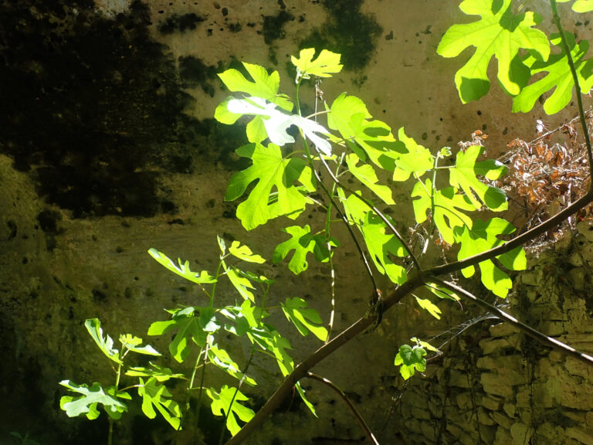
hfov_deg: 60.0
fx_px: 514
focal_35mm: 30
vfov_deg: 46.8
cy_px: 222
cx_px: 296
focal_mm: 5.5
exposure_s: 1/200
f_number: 3.2
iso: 100
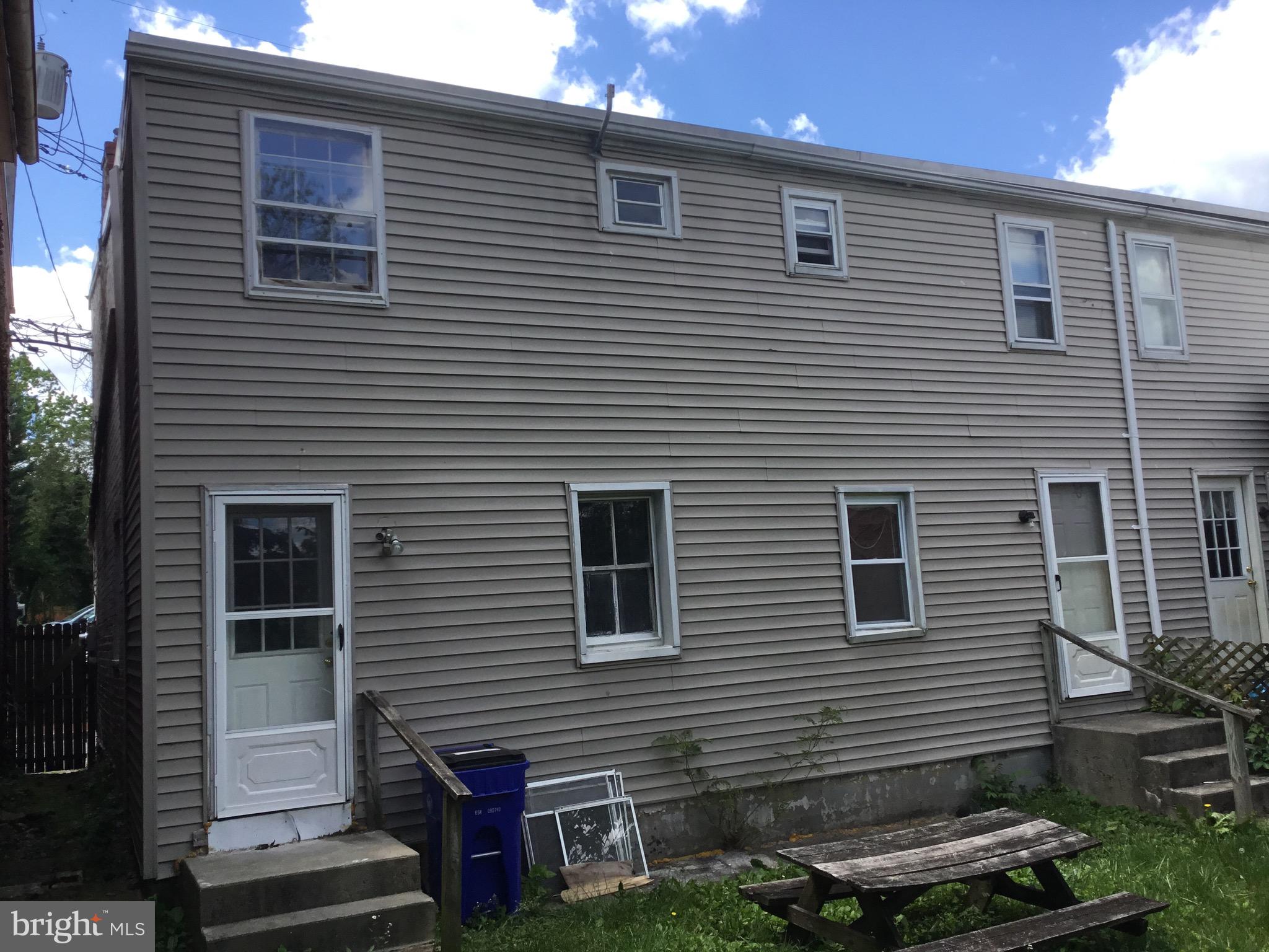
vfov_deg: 45.4
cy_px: 476
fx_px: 1136
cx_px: 634
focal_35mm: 31
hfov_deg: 58.4
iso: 25
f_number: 2.4
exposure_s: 1/599
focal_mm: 3.3
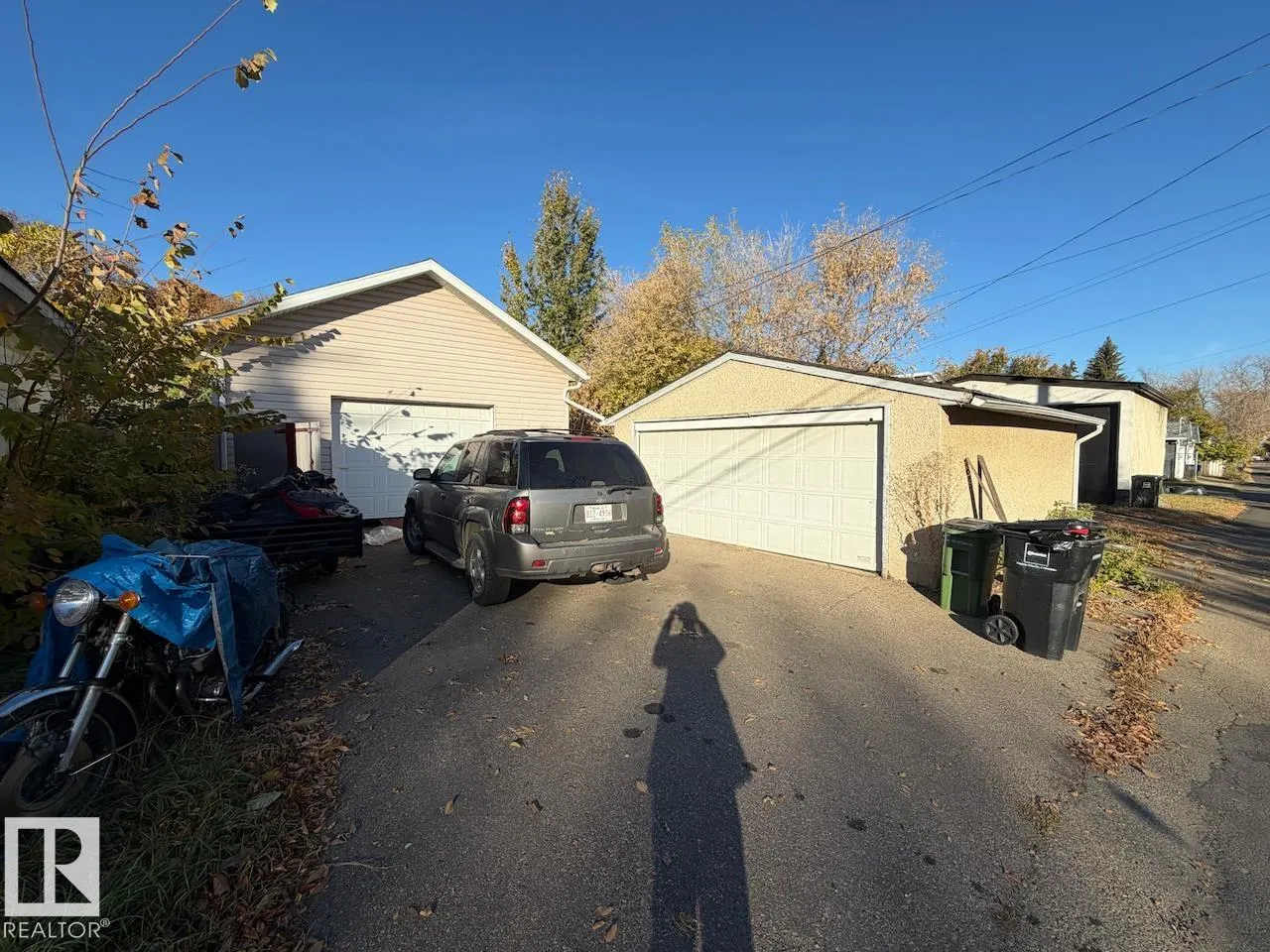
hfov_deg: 102.1
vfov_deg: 85.7
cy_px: 476
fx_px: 514
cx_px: 635
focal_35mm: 14
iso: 25
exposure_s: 1/770
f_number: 2.2
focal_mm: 2.22
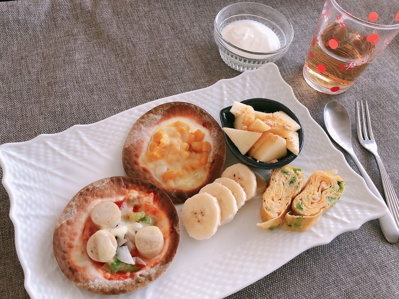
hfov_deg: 63.4
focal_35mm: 28
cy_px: 150
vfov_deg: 49.7
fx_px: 323
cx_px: 200
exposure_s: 1/17
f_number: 1.8
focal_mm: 3.99
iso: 40
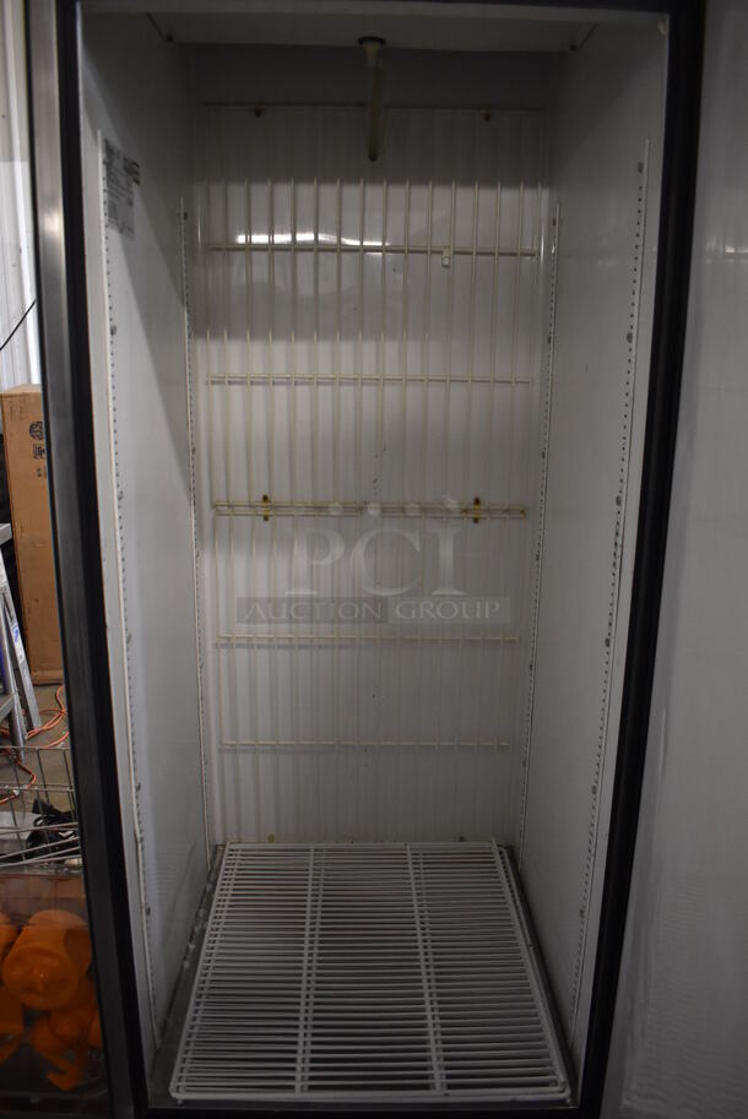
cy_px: 560
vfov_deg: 67.3
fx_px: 840
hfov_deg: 48.0
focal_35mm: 27
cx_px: 374
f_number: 3.5
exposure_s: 1/125
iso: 2000
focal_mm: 18
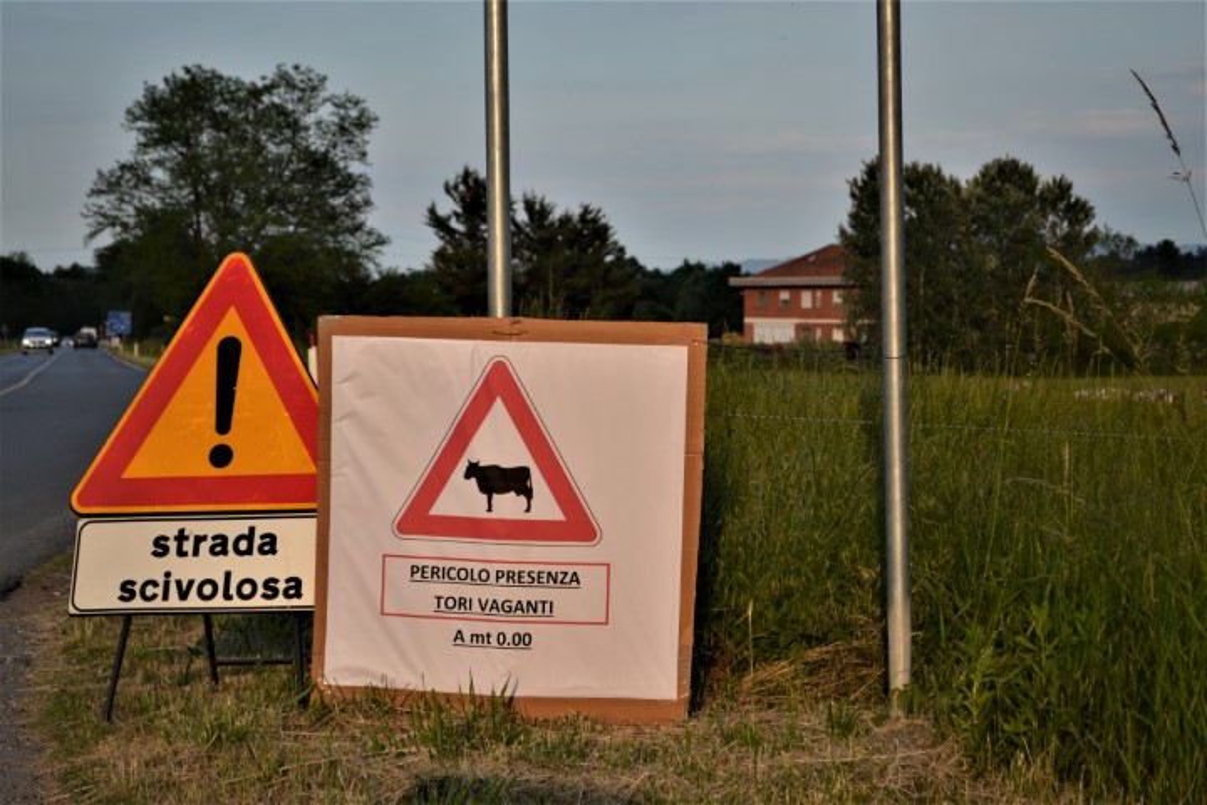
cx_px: 604
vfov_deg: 16.6
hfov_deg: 24.6
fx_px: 2766
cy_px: 402
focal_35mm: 82
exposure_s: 1/125
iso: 110
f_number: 5.6
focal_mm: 55
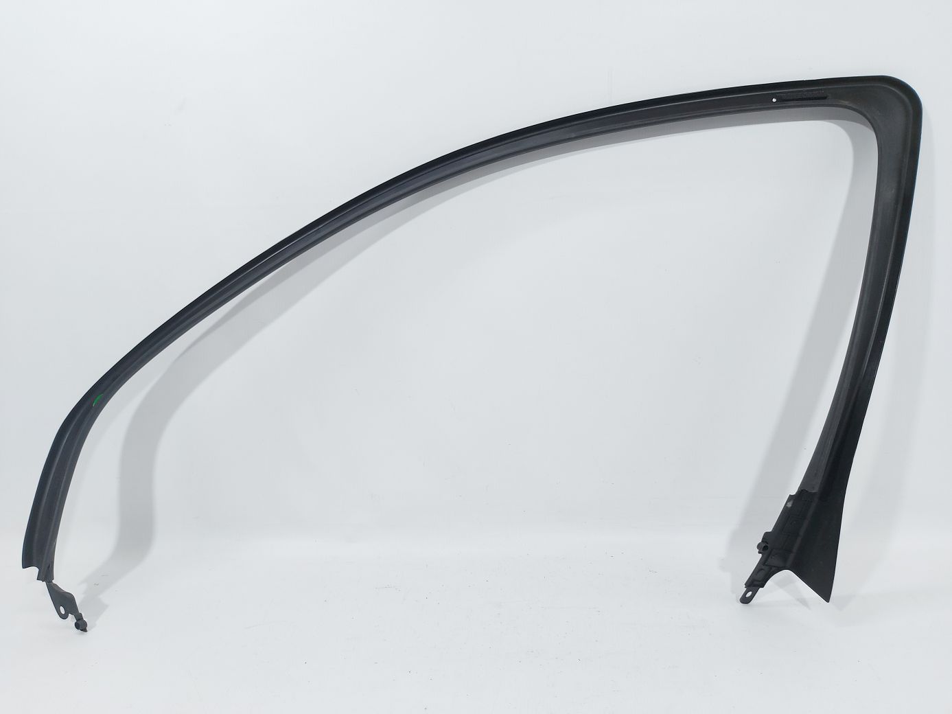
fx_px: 660
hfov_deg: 71.6
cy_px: 357
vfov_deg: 56.8
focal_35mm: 24
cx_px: 476
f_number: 1.8
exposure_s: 1/50
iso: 50
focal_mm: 5.23
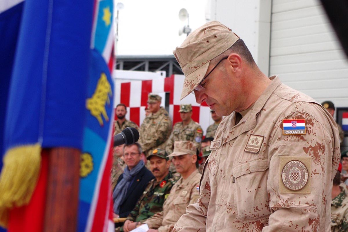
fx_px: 725
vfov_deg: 18.2
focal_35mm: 75
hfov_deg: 27.0
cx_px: 174
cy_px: 116
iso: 400
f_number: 8
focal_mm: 50
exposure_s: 1/200
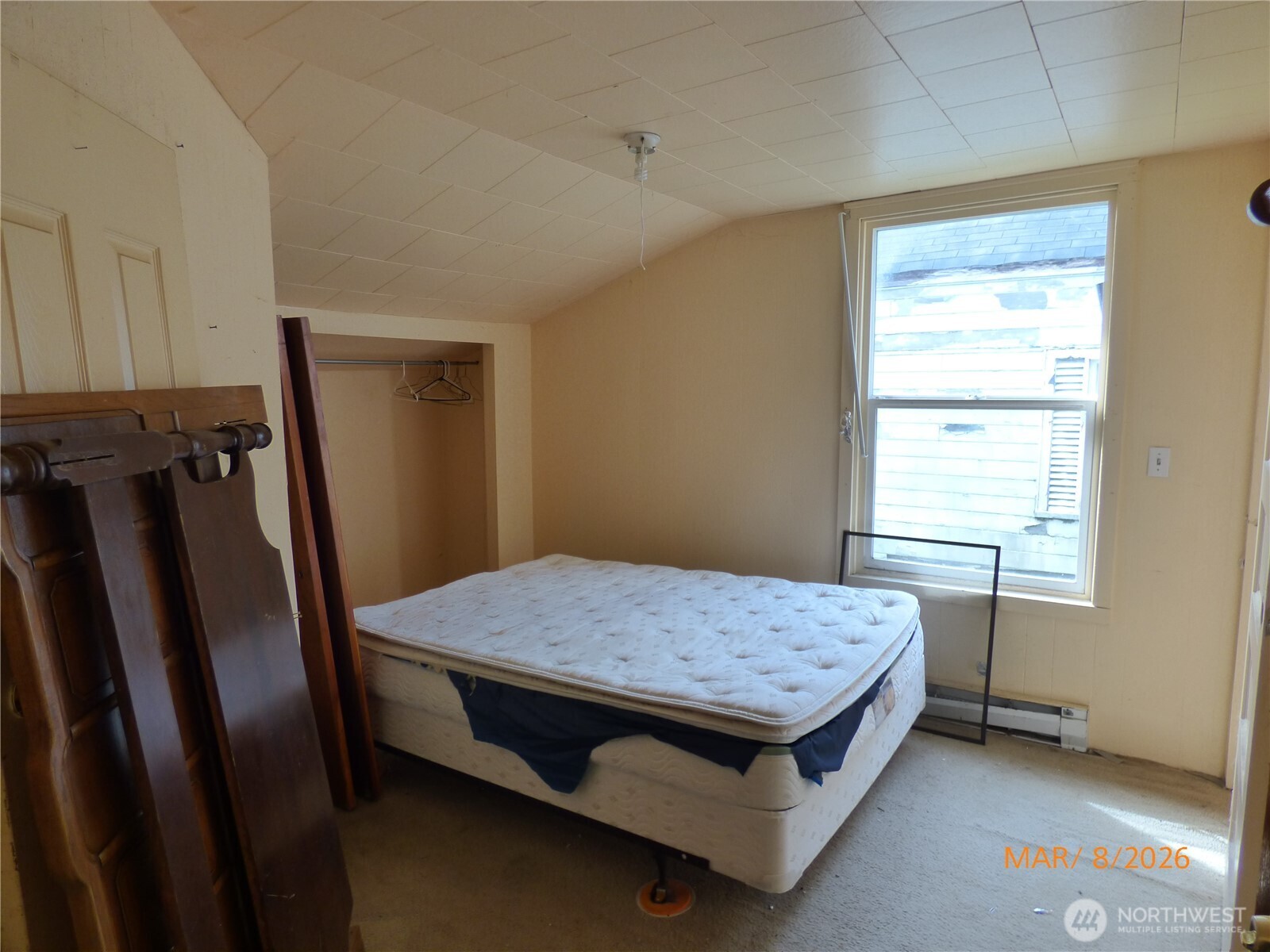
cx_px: 635
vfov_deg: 66.0
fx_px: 734
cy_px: 476
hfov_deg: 81.7
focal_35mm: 20
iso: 160
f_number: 2.8
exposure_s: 1/100
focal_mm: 3.58
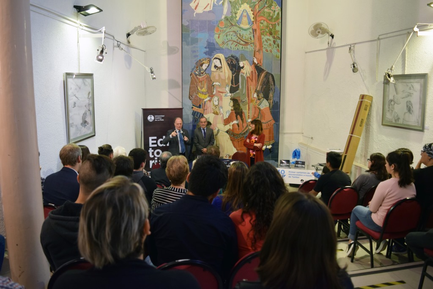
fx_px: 325
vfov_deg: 47.9
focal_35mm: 27
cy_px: 144
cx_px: 216
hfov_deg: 67.4
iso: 800
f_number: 4
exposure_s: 1/60
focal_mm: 18
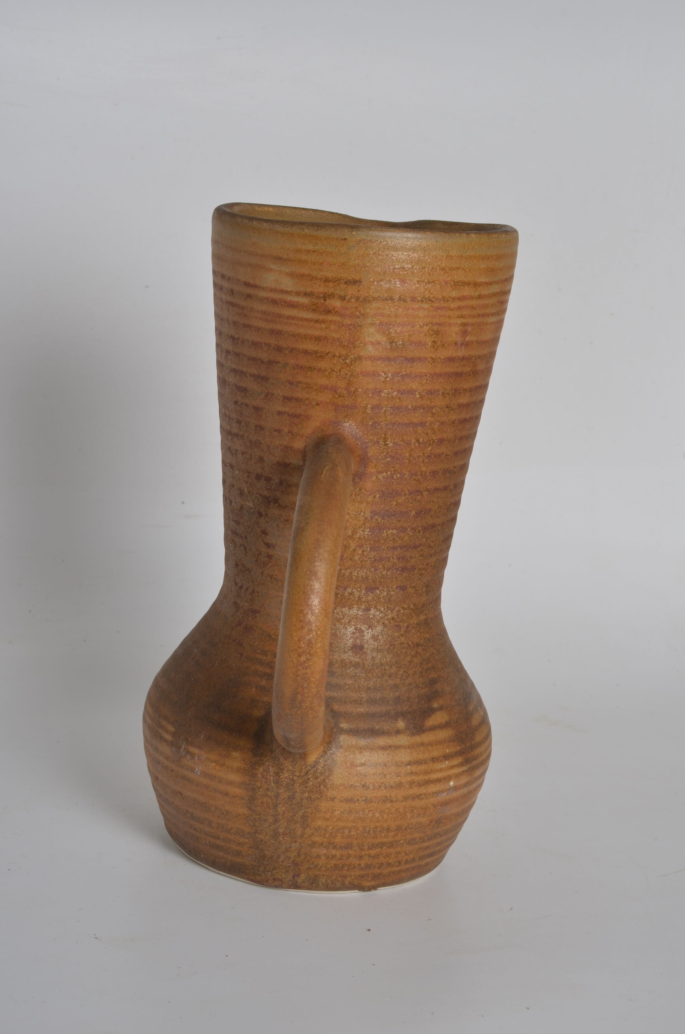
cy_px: 517
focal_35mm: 75
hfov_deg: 18.1
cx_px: 342
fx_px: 2150
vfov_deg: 27.0
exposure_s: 1/125
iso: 100
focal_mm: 50
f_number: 14
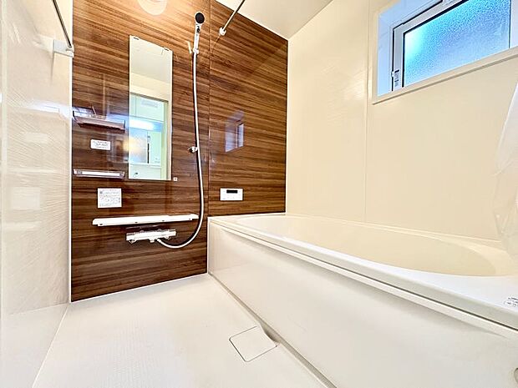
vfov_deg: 85.7
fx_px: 209
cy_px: 194
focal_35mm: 14
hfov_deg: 102.1
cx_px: 259
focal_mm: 2.22
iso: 250
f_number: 2.2
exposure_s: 1/50
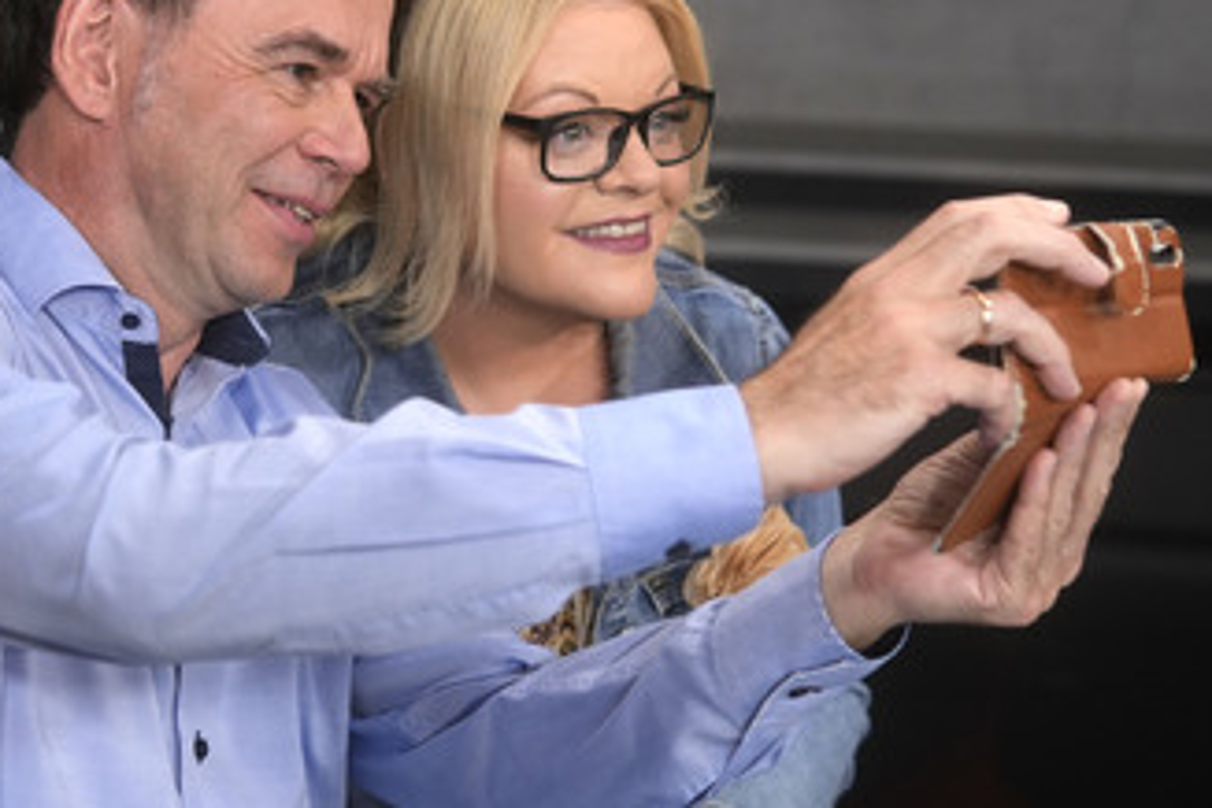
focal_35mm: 62
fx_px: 2087
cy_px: 308
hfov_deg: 32.1
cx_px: 398
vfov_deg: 21.9
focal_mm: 30
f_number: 2.5
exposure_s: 1/500
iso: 640
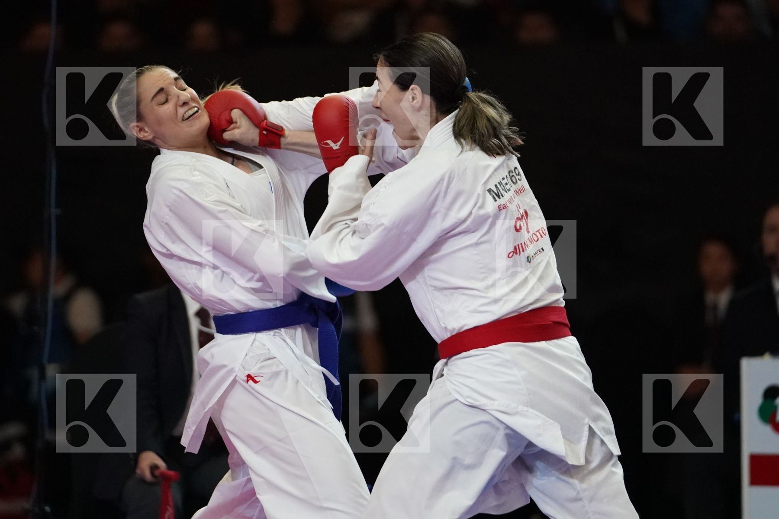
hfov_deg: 7.4
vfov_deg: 4.9
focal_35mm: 280
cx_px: 390
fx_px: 6058
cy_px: 260
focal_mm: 187
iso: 5000
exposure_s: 1/1000
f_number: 2.8
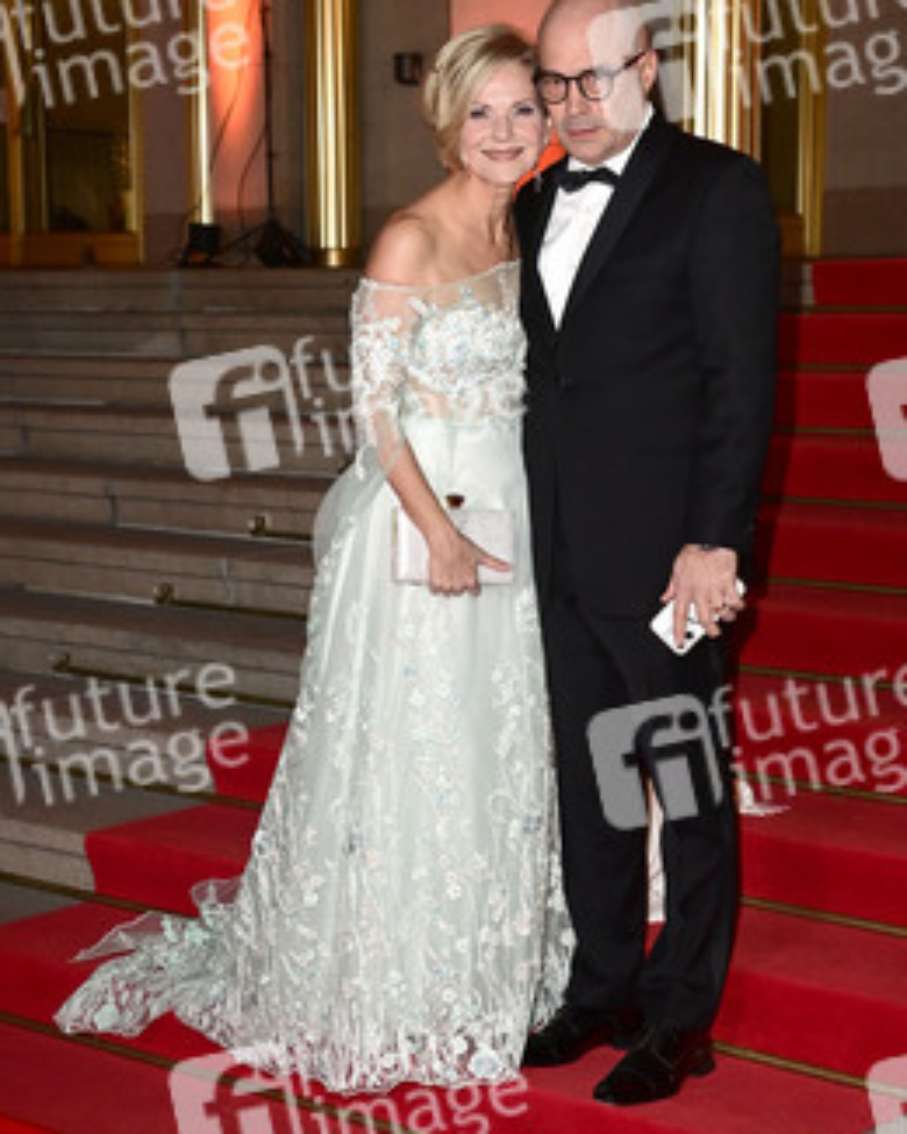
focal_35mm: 60
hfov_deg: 25.4
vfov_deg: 31.5
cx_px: 450
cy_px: 572
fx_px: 2013
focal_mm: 52
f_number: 5
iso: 2000
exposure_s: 1/80
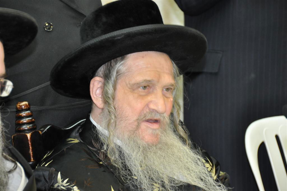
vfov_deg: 7.0
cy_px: 96
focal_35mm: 195
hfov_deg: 10.6
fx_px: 1553
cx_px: 144
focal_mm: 130
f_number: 5.6
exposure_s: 1/60
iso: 800
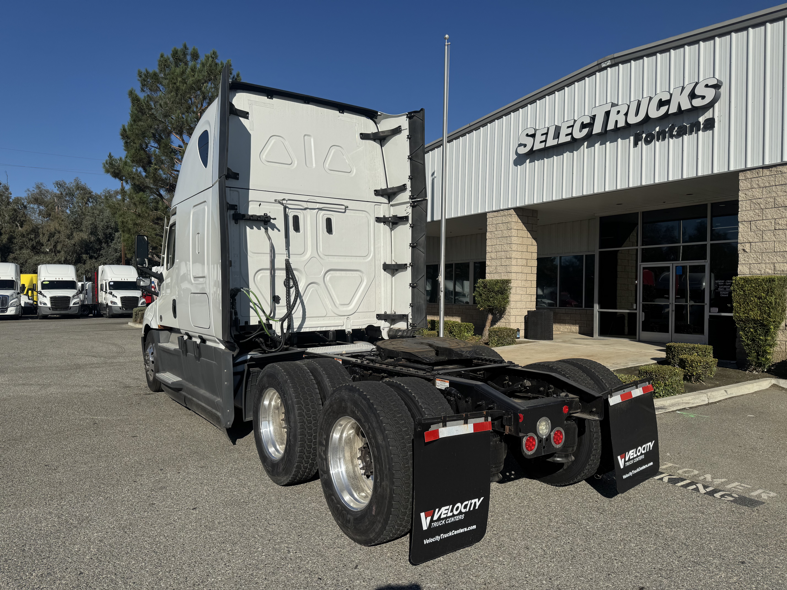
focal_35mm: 24
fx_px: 546
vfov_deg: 56.8
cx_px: 394
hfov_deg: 71.6
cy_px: 295
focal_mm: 6.76
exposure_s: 1/9009
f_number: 1.78
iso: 80
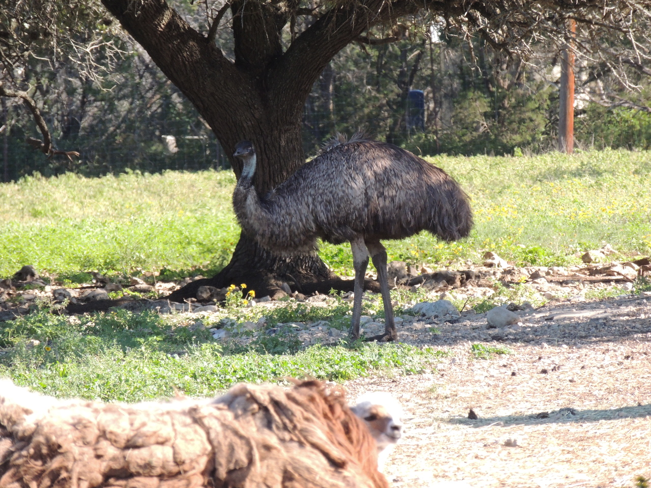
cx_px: 326
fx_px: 8839
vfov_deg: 3.2
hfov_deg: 4.2
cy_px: 244
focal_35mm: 470
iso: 400
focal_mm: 83.8
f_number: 4.9
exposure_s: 1/500
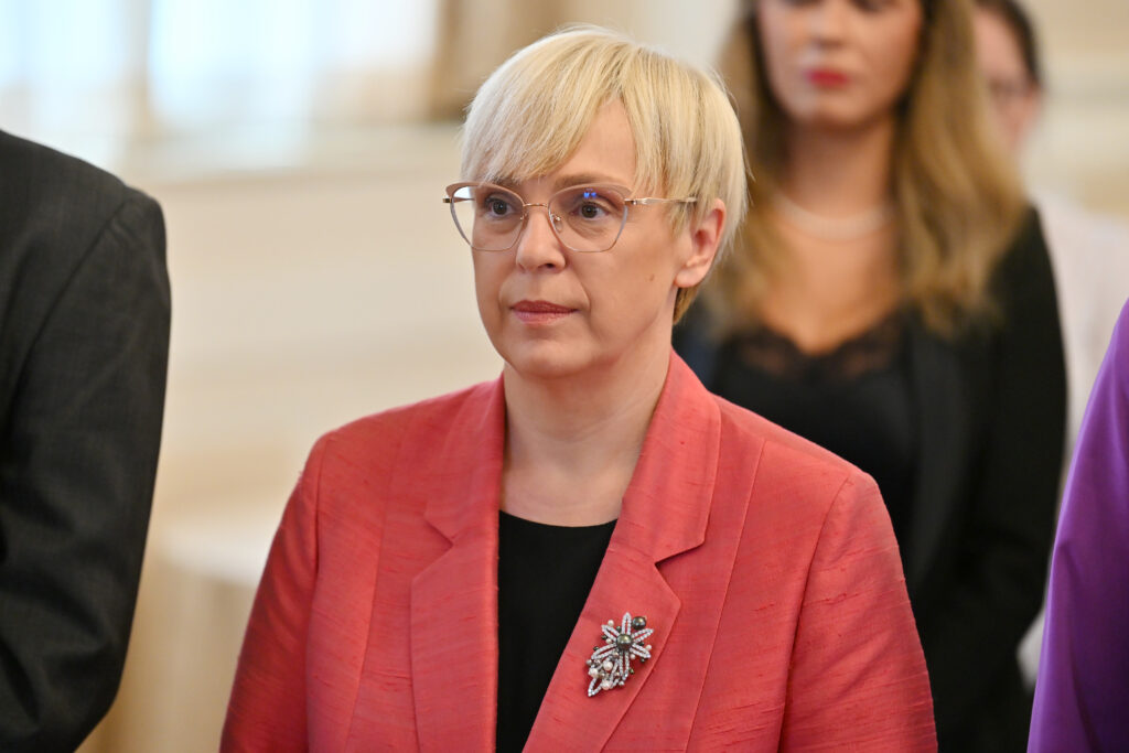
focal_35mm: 200
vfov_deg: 6.9
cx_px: 564
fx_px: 6273
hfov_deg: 10.3
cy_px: 376
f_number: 2.8
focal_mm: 200
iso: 1600
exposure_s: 1/400
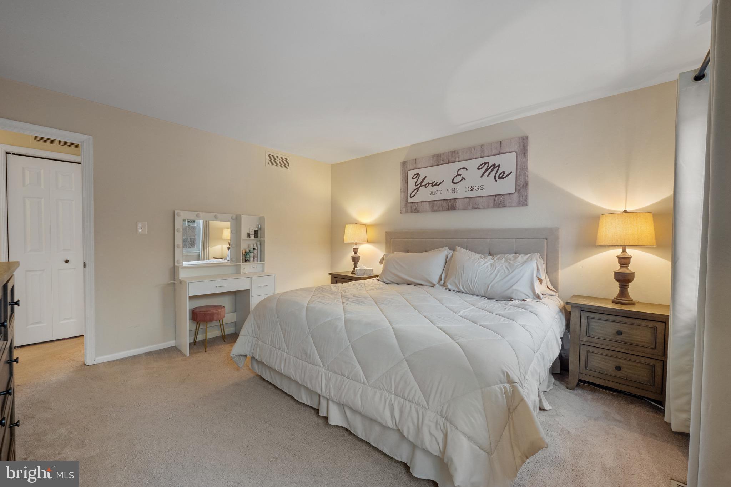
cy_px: 244
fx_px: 284
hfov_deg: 104.3
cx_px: 366
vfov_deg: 81.2
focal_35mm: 14
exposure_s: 1/3
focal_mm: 14
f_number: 8
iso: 320
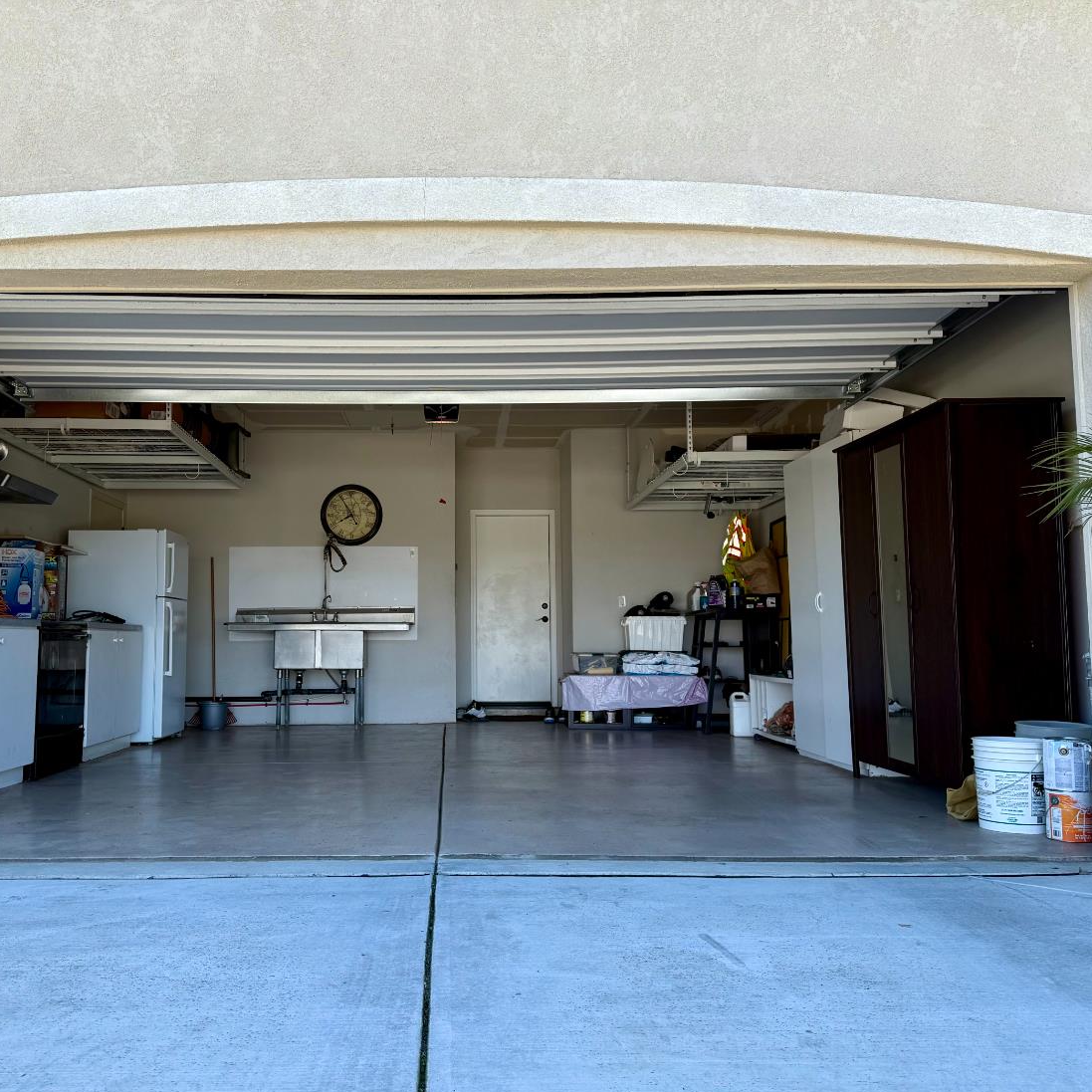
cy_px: 559
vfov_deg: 55.6
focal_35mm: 29
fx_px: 1035
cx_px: 440
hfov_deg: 55.2
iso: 80
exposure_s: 1/898
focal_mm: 6.76
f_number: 1.78
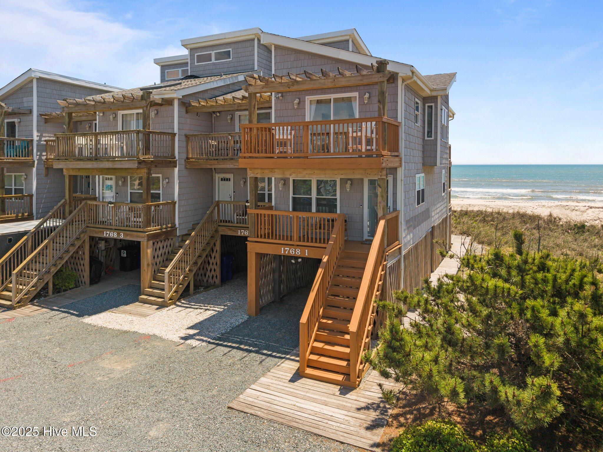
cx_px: 302
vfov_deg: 56.8
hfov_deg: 71.6
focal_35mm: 24
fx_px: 418
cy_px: 226
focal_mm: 8.67
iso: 210
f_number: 1.8
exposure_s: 1/3200
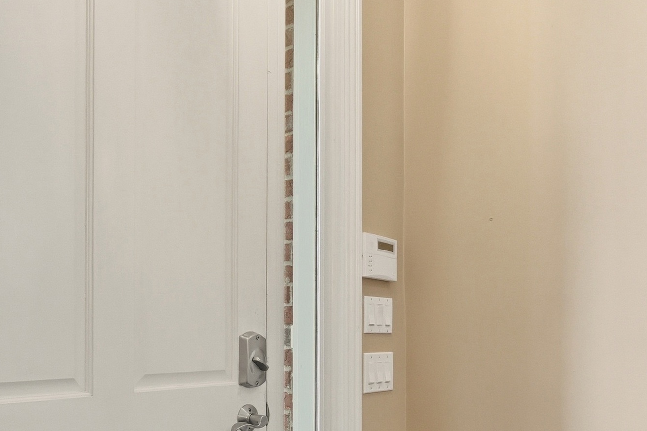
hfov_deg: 55.7
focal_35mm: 34
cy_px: 331
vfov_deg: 37.7
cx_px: 284
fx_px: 611
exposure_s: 1/200
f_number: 9
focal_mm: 10
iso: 400
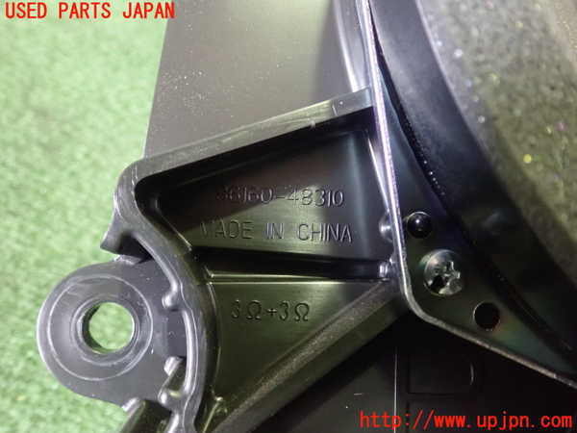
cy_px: 216
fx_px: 500
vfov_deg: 46.8
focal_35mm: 30
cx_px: 288
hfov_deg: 60.0
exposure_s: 1/30
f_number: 2.3
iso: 1250
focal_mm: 5.5
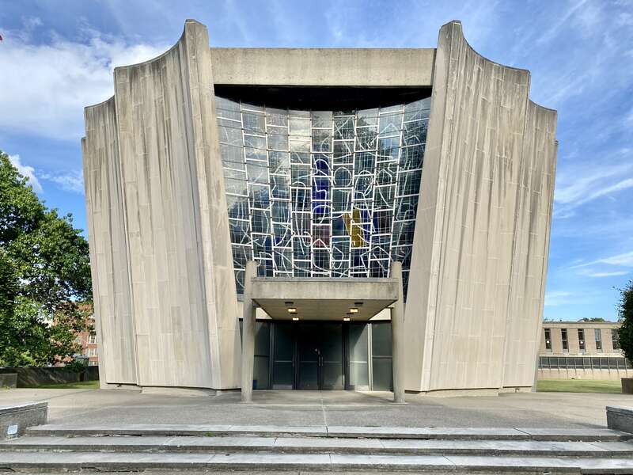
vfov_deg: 53.1
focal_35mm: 26
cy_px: 238
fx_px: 475
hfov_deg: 67.3
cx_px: 316
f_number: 1.8
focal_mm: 4.25
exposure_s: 1/1678
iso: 32
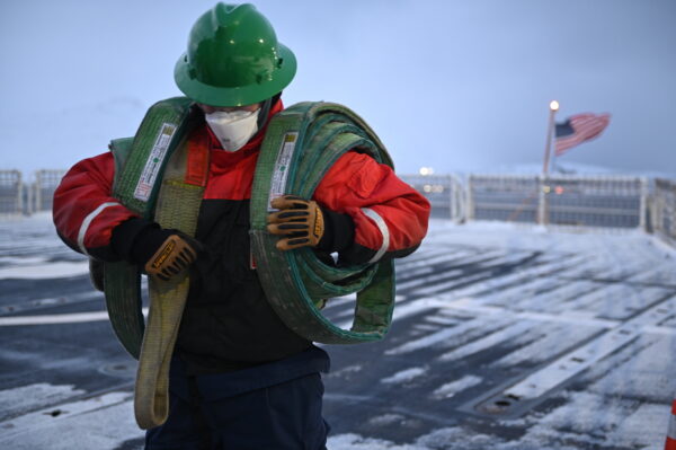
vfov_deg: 28.0
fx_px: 901
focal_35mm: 48
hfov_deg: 41.1
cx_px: 338
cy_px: 225
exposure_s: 1/125
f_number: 2.8
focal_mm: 48
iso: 1800
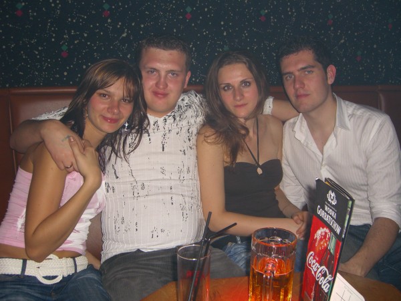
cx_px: 200
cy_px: 150
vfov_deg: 37.7
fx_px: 440
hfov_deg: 49.0
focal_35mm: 38
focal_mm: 7.9
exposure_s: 1/60
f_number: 2.8
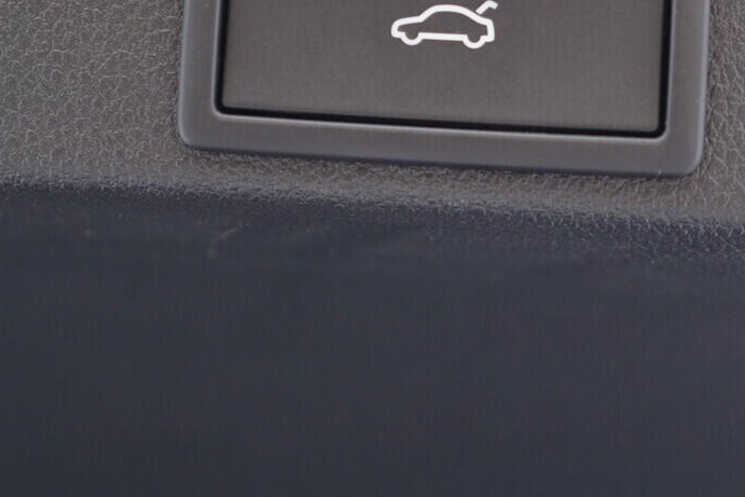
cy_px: 1
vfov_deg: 17.8
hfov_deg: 26.9
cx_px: 452
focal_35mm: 75
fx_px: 1552
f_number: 2.8
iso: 320
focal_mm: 24
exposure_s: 1/40
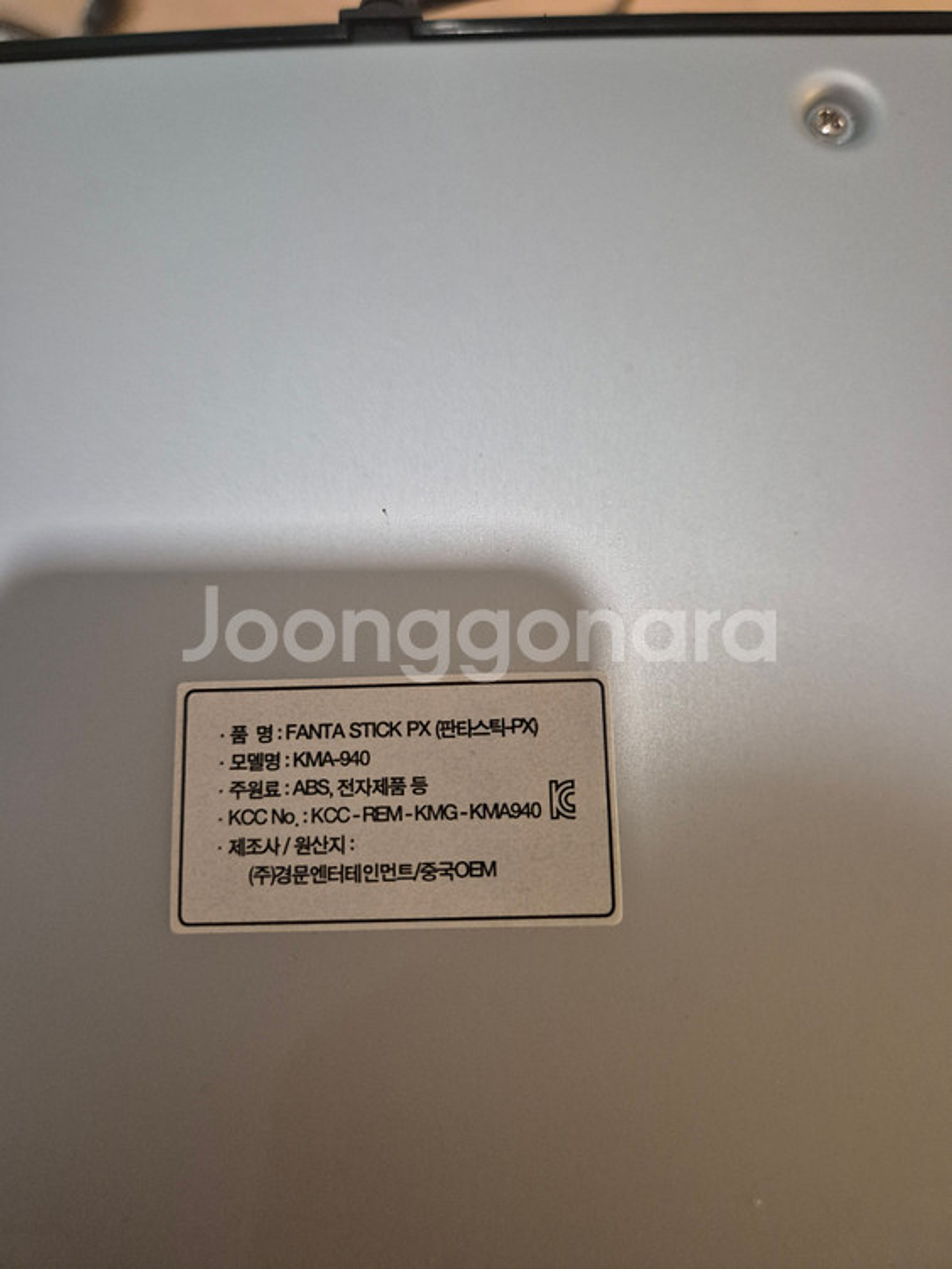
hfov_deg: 58.9
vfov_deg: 73.9
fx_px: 843
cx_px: 476
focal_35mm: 23
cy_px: 634
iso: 640
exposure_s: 1/120
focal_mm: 5.4
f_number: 1.8
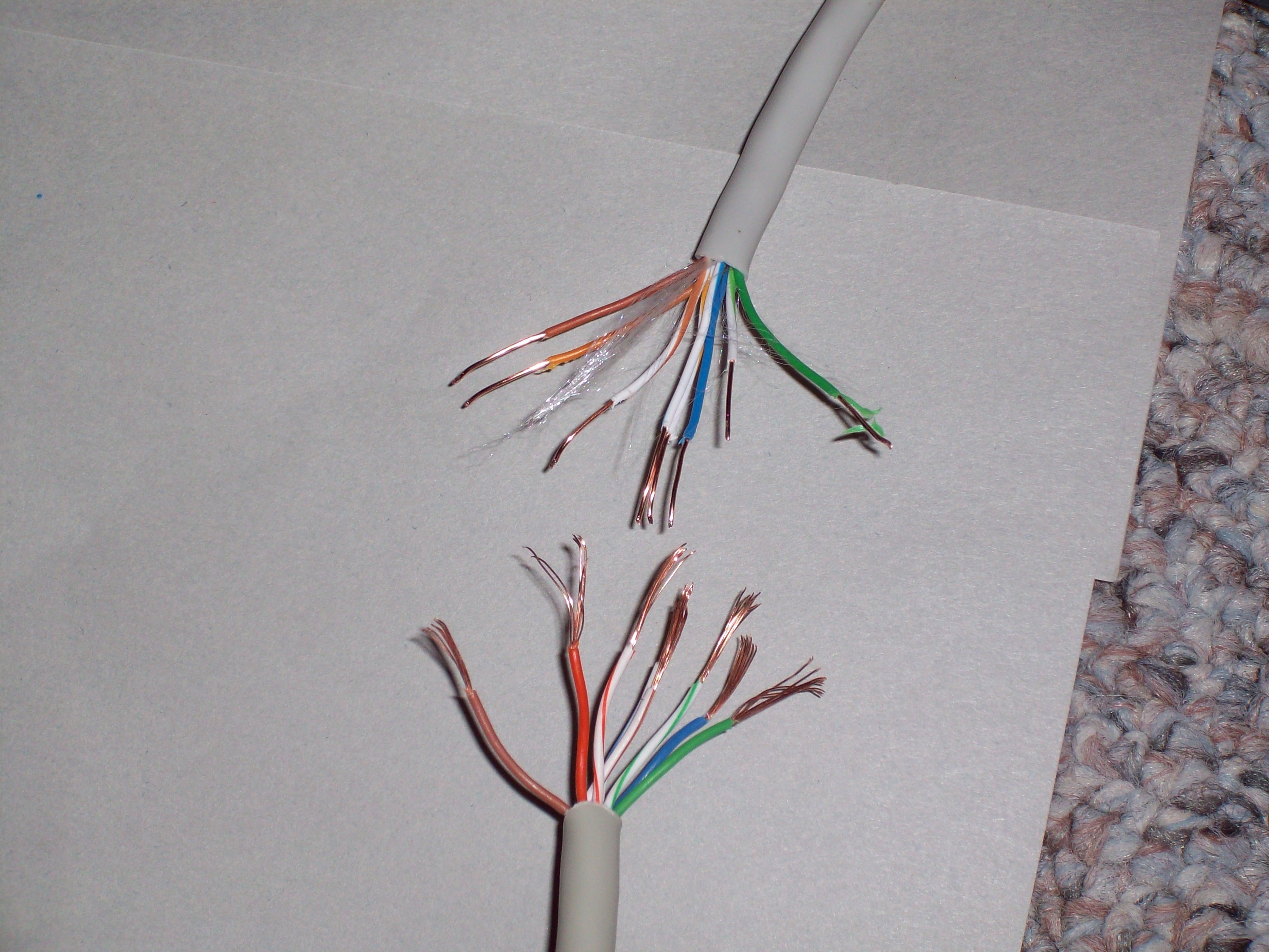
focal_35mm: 111
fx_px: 4069
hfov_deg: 17.7
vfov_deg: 13.3
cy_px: 476
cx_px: 634
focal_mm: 18.6
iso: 80
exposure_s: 1/128
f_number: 5.2
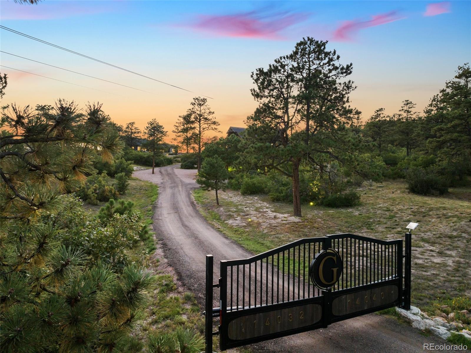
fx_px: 326
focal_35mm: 24
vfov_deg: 56.7
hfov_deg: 71.6
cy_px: 176
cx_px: 236
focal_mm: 12.29
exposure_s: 1/13
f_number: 2.8
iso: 500
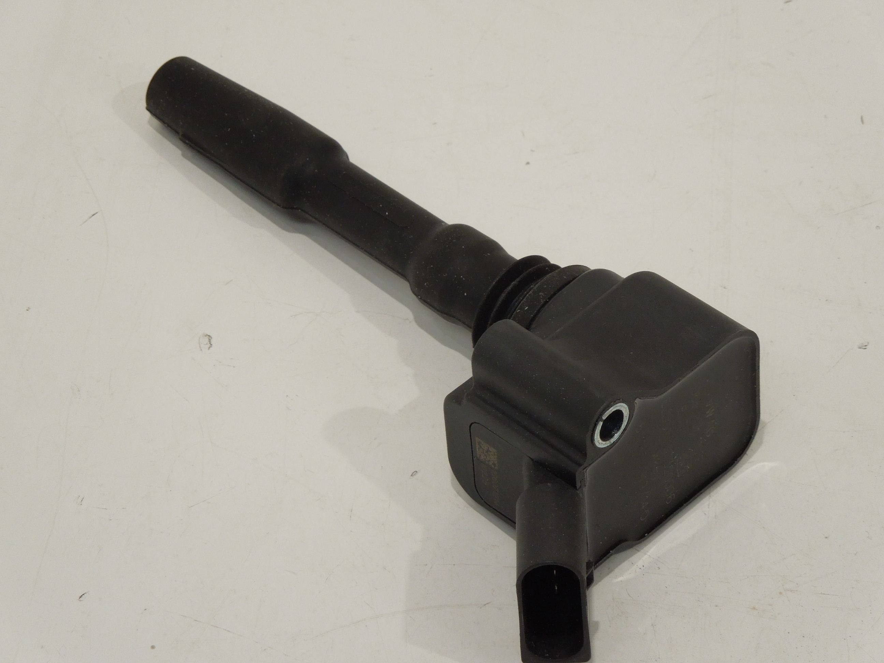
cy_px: 332
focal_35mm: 134
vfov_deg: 11.1
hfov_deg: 14.7
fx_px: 3422
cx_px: 442
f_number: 4.9
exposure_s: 1/50
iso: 400
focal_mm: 24.2
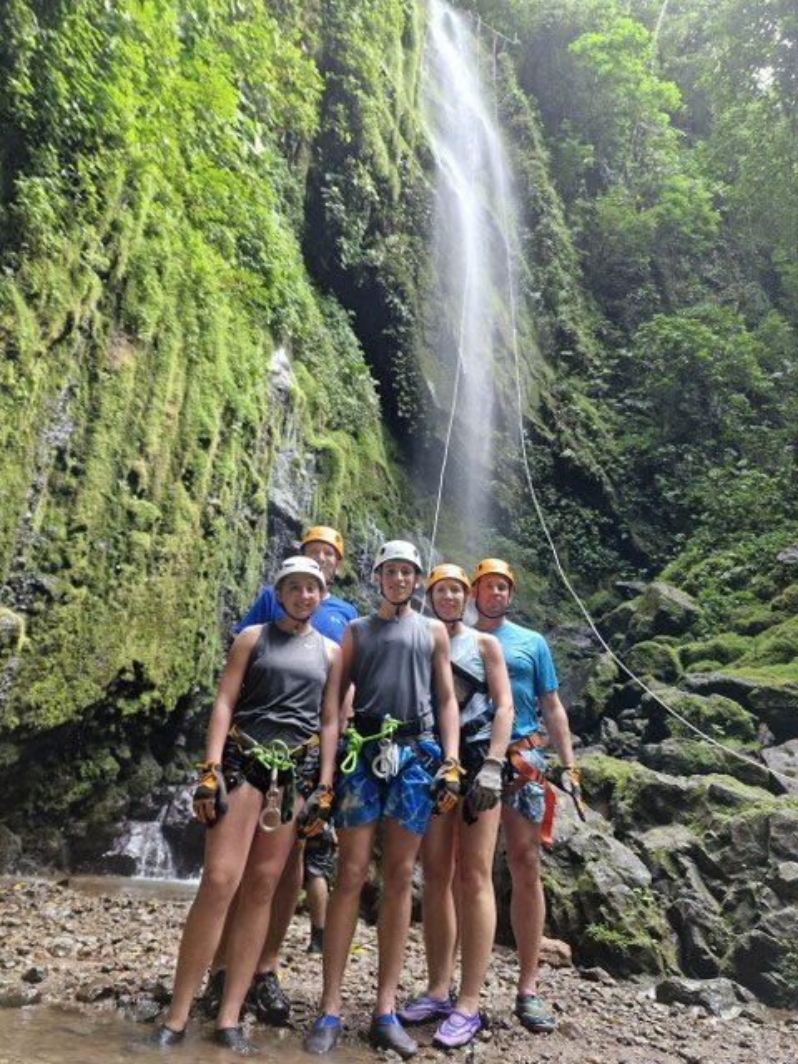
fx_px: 707
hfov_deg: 58.9
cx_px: 399
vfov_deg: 73.9
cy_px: 532
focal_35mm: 23
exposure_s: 1/120
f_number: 1.8
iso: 160
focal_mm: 5.54
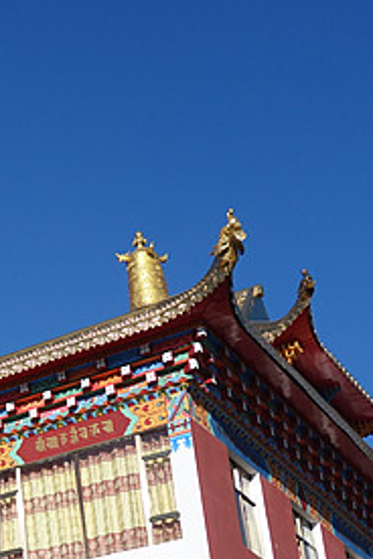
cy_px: 497
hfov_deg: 14.8
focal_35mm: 81
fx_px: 1259
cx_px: -296
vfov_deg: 24.4
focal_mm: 10.4
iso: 125
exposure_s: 1/800
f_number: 5.6
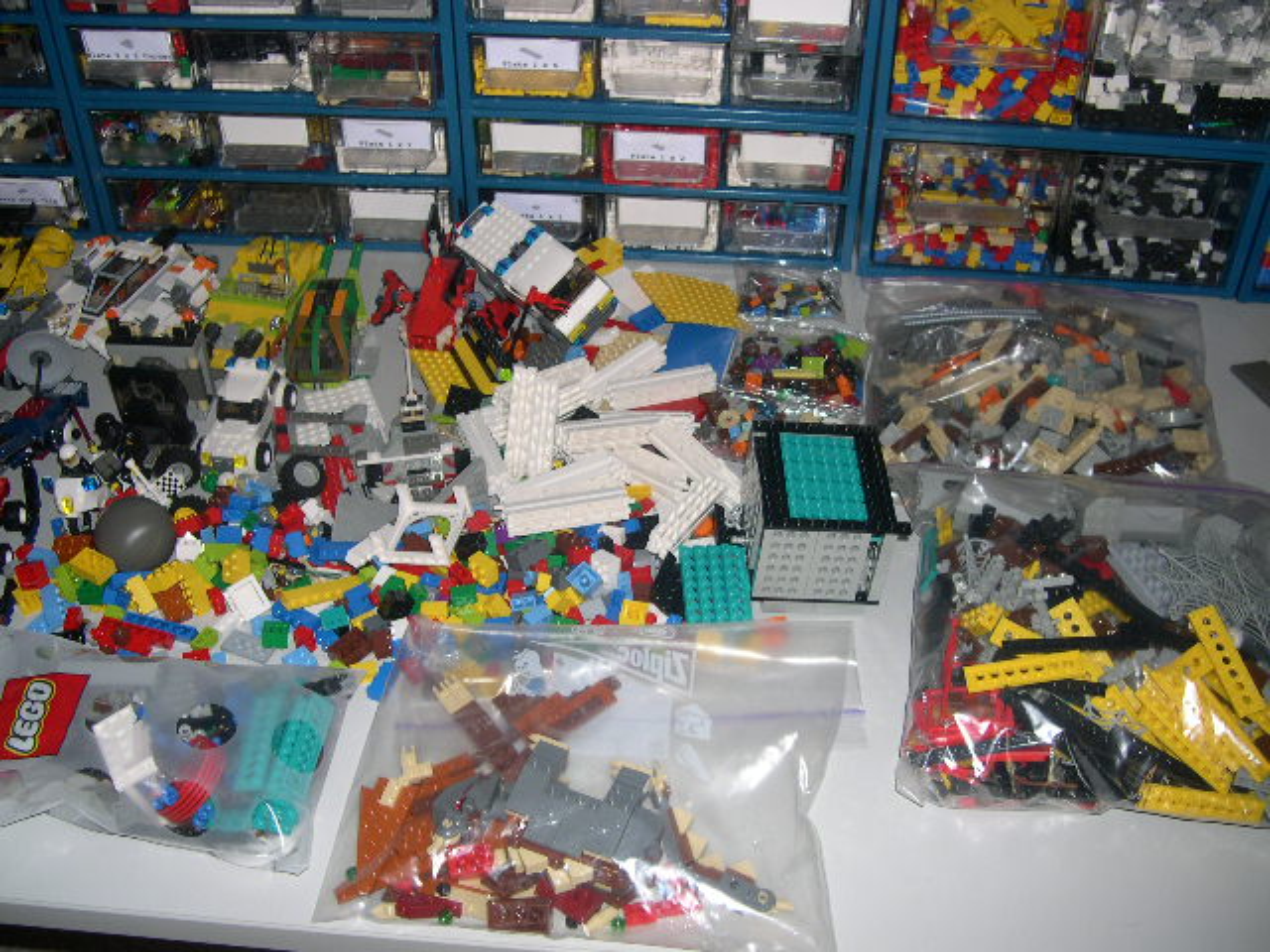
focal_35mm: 38
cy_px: 476
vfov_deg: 37.7
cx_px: 635
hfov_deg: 49.0
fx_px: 1394
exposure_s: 1/60
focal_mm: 8
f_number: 2.8
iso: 100
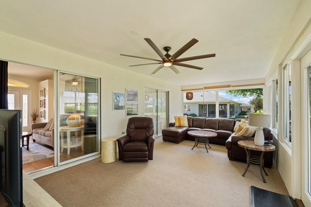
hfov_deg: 100.3
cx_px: 165
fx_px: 130
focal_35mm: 15
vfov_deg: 77.3
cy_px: 108
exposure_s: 1/13
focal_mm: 14
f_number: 8
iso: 160
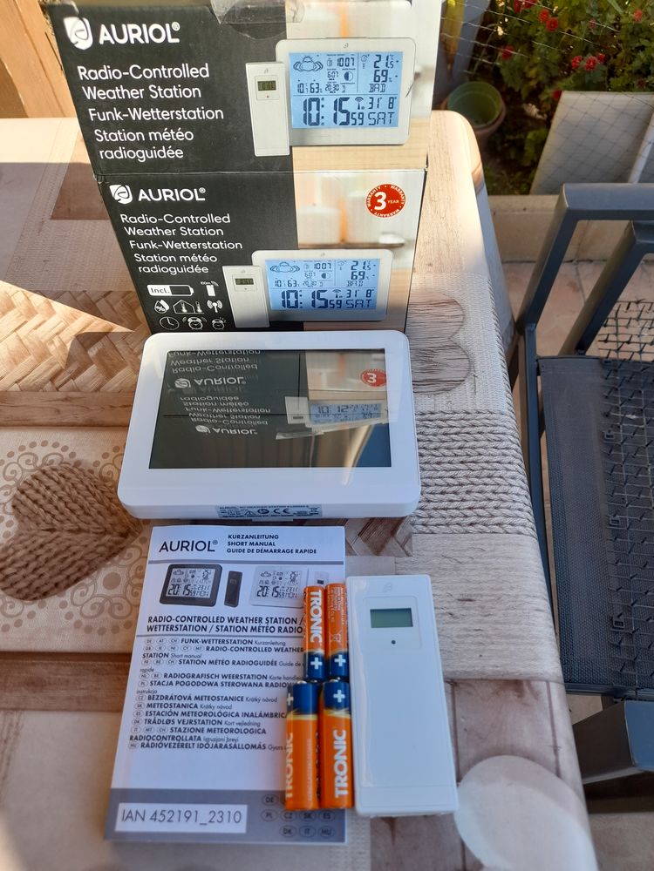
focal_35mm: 25
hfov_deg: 54.9
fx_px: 630
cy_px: 436
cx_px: 327
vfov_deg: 69.4
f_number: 2
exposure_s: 1/227
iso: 20
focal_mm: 4.6
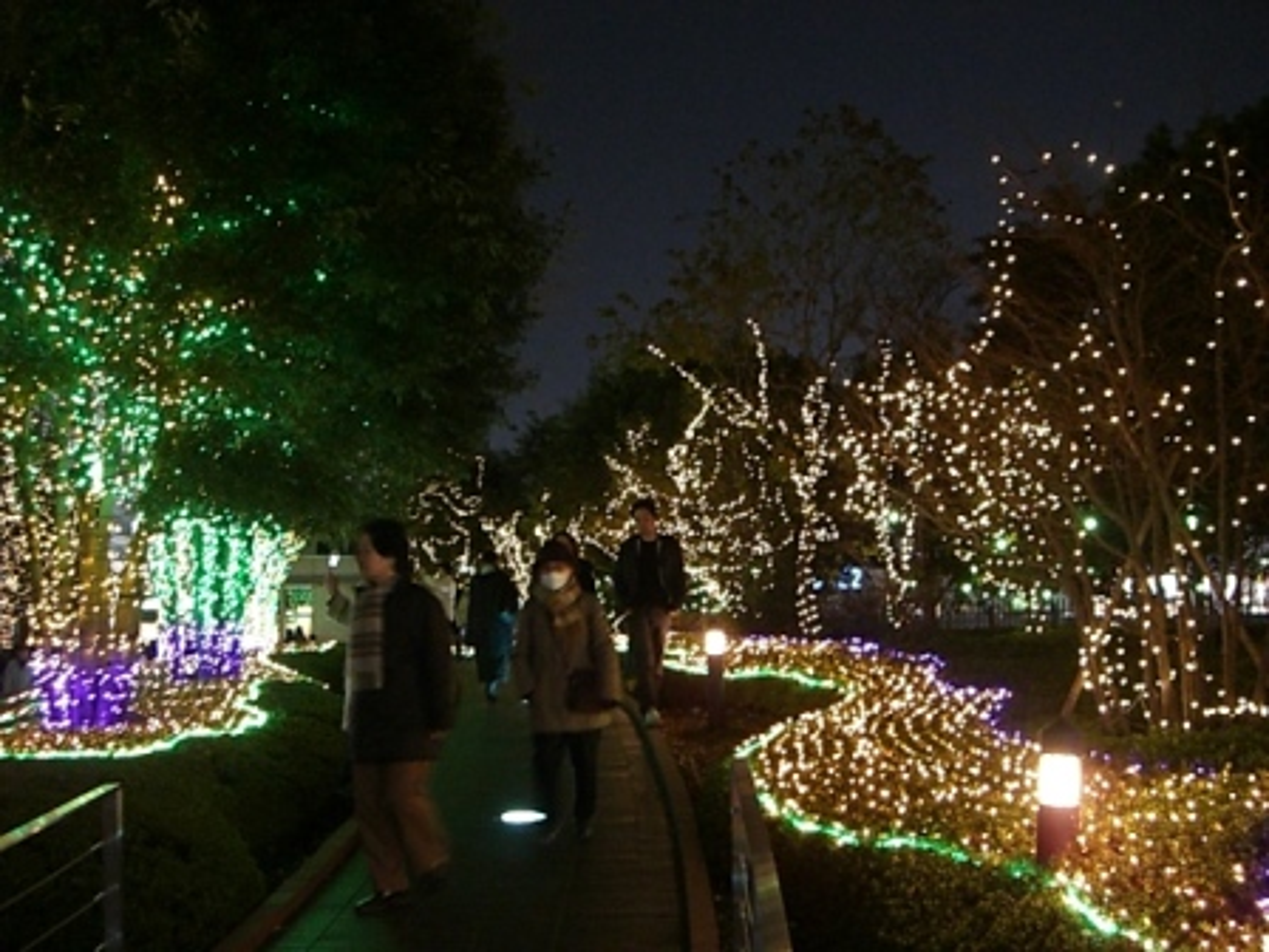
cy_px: 476
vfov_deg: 37.7
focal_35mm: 38
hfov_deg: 49.0
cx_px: 634
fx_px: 1393
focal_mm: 6.2
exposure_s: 1/10
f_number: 2.7
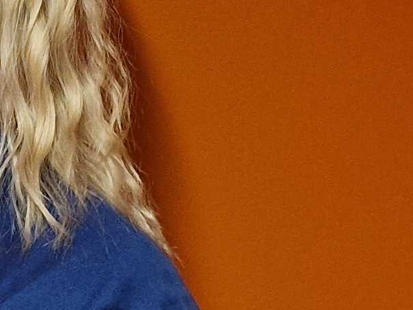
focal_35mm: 152
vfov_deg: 9.7
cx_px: -120
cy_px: 74
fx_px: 1814
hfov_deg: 12.6
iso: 320
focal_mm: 6.4
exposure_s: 1/100
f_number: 1.8
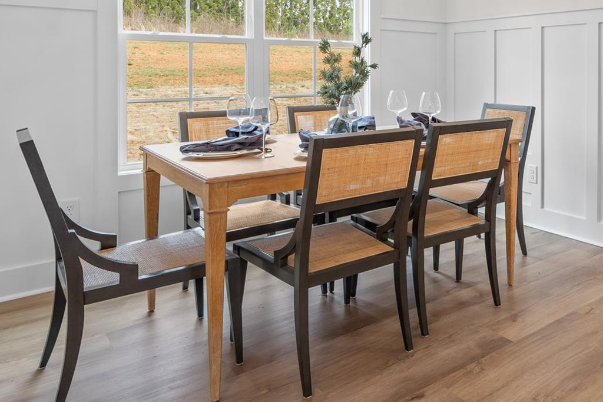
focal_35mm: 32
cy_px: 74
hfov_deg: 54.6
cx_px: 485
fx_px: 536
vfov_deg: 39.3
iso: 320
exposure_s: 1/6
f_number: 8
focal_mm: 16
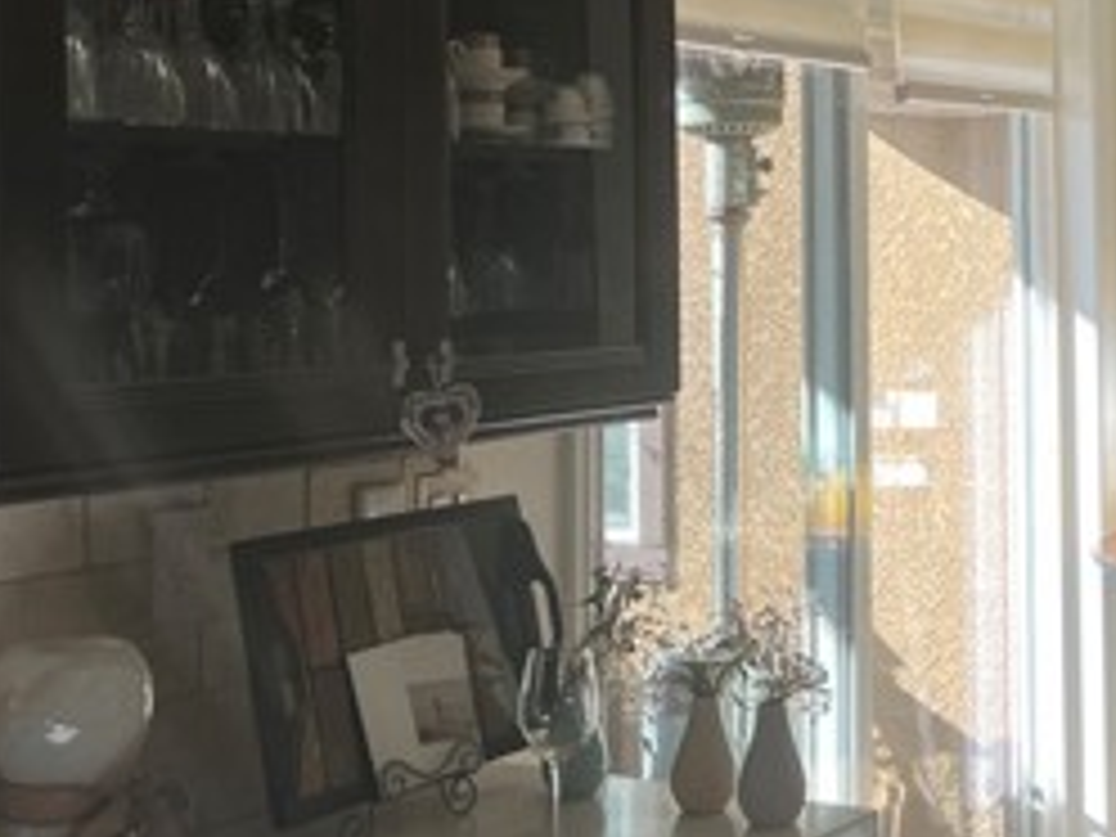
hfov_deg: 27.7
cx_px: 1053
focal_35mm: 67
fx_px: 2160
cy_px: 166
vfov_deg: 21.7
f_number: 1.5
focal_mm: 5.7
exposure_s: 1/169
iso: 40
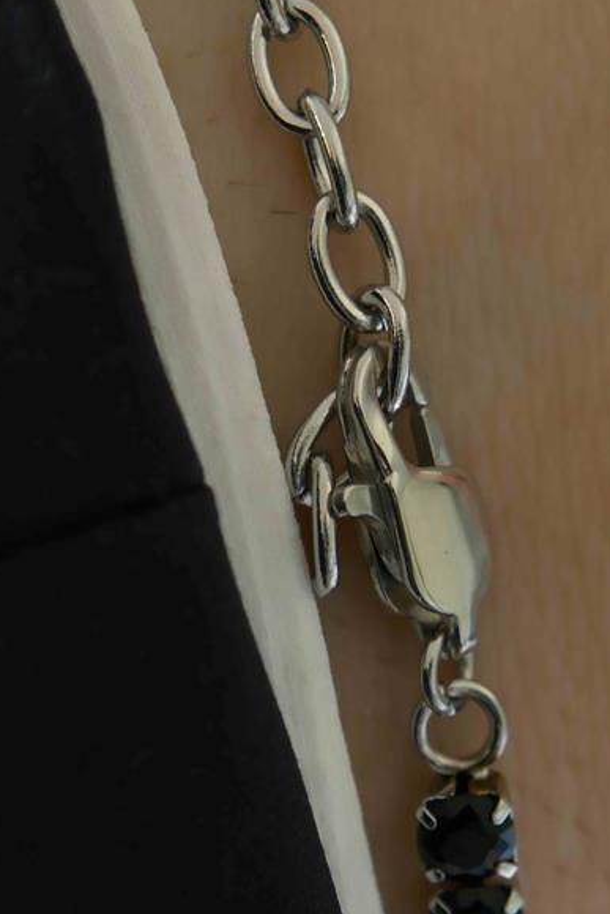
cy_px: 411
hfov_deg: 4.6
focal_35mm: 298
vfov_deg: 6.9
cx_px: 355
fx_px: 7569
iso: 400
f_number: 4
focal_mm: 80
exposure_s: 1/30
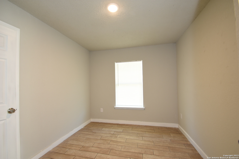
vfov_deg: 77.3
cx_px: 120
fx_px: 100
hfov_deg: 100.4
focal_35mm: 15
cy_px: 80
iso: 100
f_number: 6.3
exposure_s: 1/4
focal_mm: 10
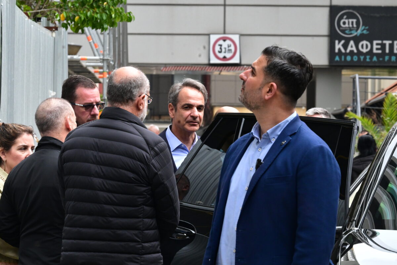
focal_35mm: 300
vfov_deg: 4.6
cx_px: 198
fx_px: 3308
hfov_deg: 6.9
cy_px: 132
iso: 2500
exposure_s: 1/320
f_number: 16
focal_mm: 200
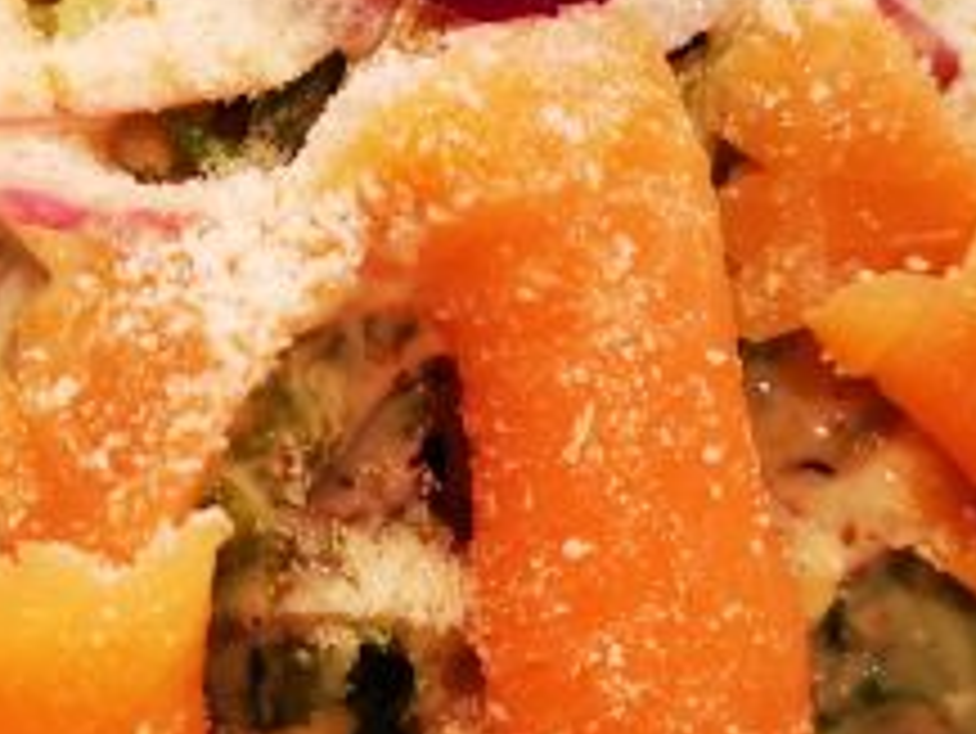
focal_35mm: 87
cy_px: 353
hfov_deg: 22.4
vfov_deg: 17.0
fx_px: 2454
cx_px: 337
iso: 320
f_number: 1.8
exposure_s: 1/33.3
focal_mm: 3.95
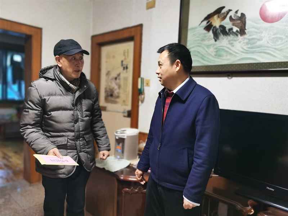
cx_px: 144
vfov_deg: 51.4
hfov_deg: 65.3
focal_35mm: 27
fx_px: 225
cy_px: 108
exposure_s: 1/33.3
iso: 640
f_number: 1.6
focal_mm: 5.56
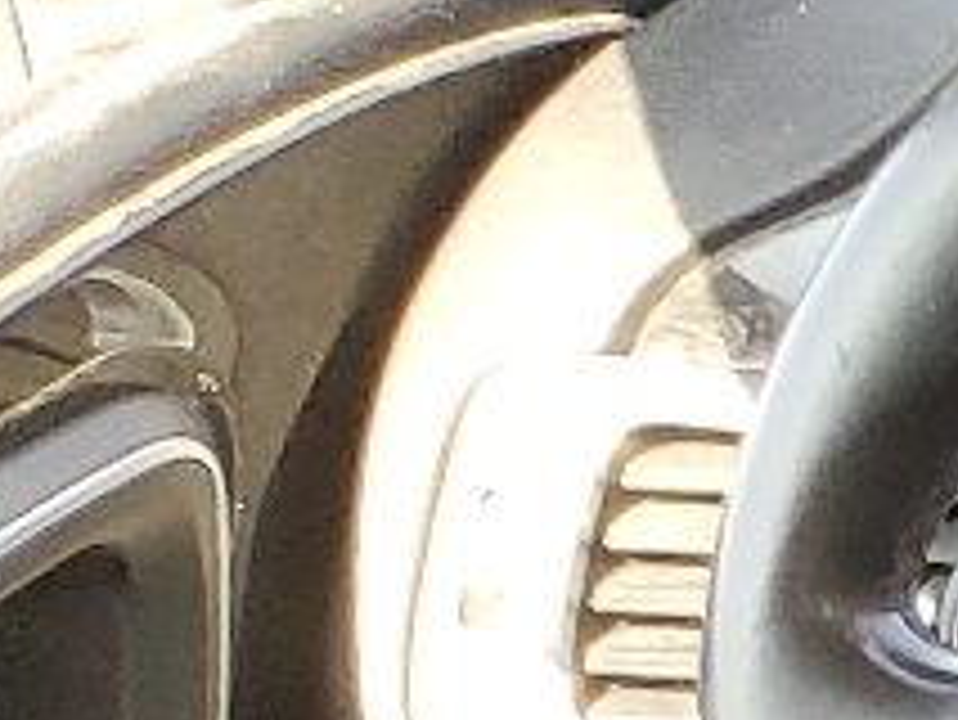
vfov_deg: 6.9
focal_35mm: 195
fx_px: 5400
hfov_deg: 7.8
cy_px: 2178
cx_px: 3490
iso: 90
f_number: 1.5
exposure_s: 1/120
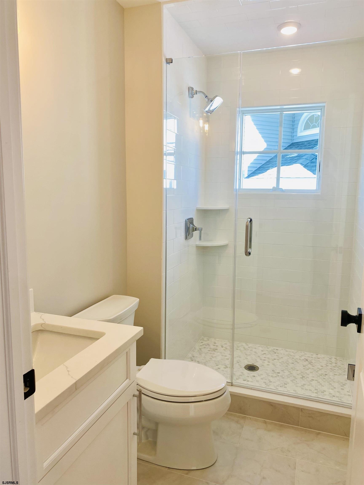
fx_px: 365
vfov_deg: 67.3
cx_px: 182
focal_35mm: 26
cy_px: 242
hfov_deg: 53.1
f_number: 1.8
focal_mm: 4.25
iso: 32
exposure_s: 1/120
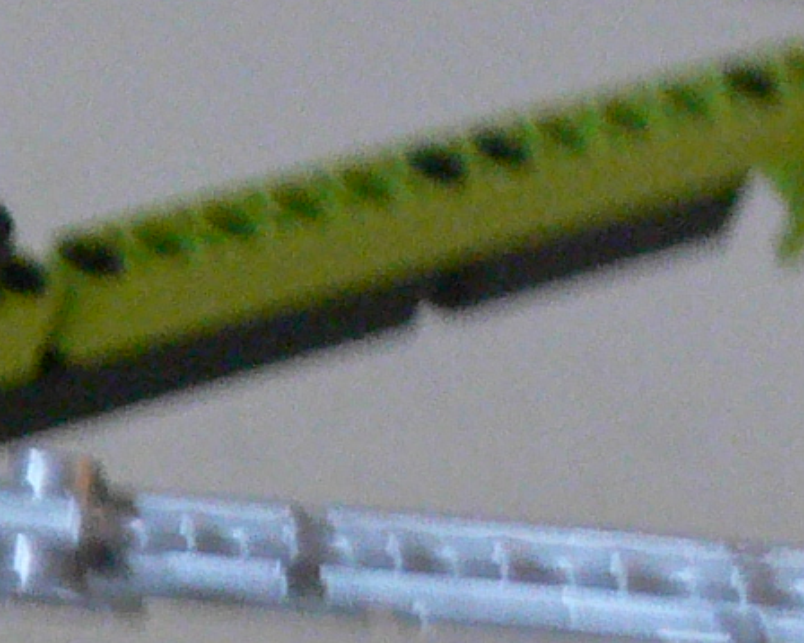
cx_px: -971
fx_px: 5922
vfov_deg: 6.2
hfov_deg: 7.4
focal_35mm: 249
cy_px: 878
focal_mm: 7.4
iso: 200
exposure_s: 1/6
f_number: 2.8
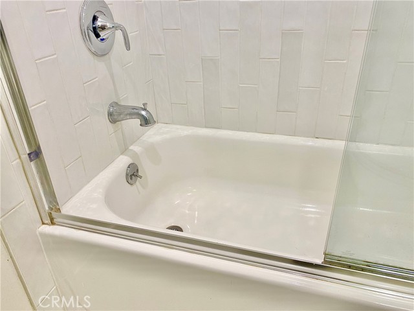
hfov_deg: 67.3
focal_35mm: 26
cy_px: 156
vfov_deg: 53.1
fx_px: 311
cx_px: 207
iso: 64
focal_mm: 4.25
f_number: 1.8
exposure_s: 1/60
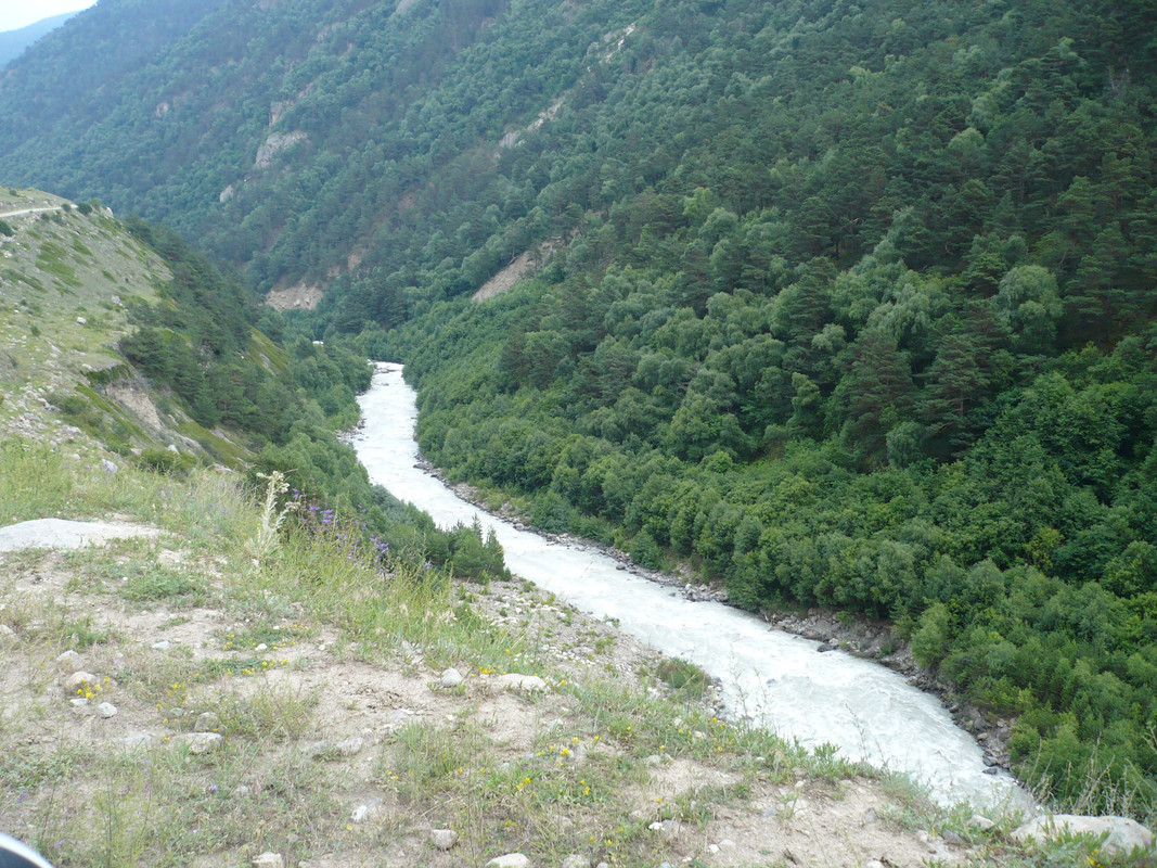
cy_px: 434
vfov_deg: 40.7
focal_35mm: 35
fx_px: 1170
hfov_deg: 52.6
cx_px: 578
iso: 100
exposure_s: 1/80
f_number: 2.8
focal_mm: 5.8
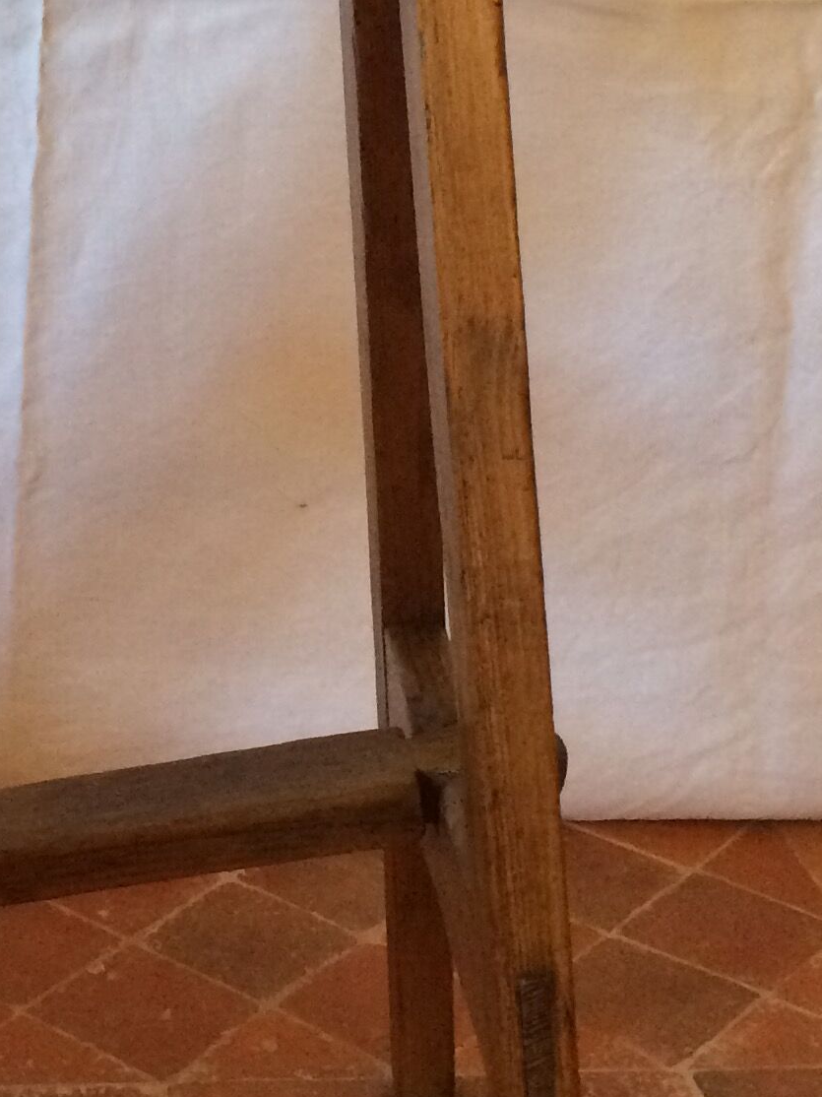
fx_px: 2692
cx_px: -92
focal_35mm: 85
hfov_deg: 16.8
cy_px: 377
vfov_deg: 22.9
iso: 250
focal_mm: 4.15
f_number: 2.2
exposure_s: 1/33
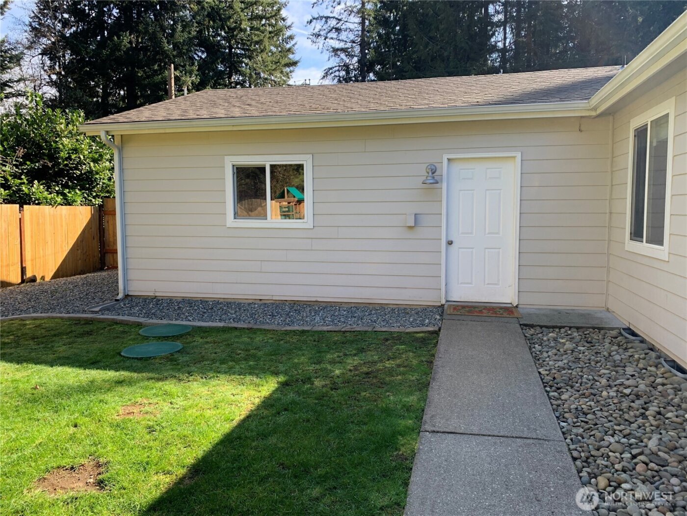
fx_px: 516
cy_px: 258
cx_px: 344
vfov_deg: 53.1
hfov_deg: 67.3
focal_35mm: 26
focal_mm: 4.25
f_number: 1.8
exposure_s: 1/317
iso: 25
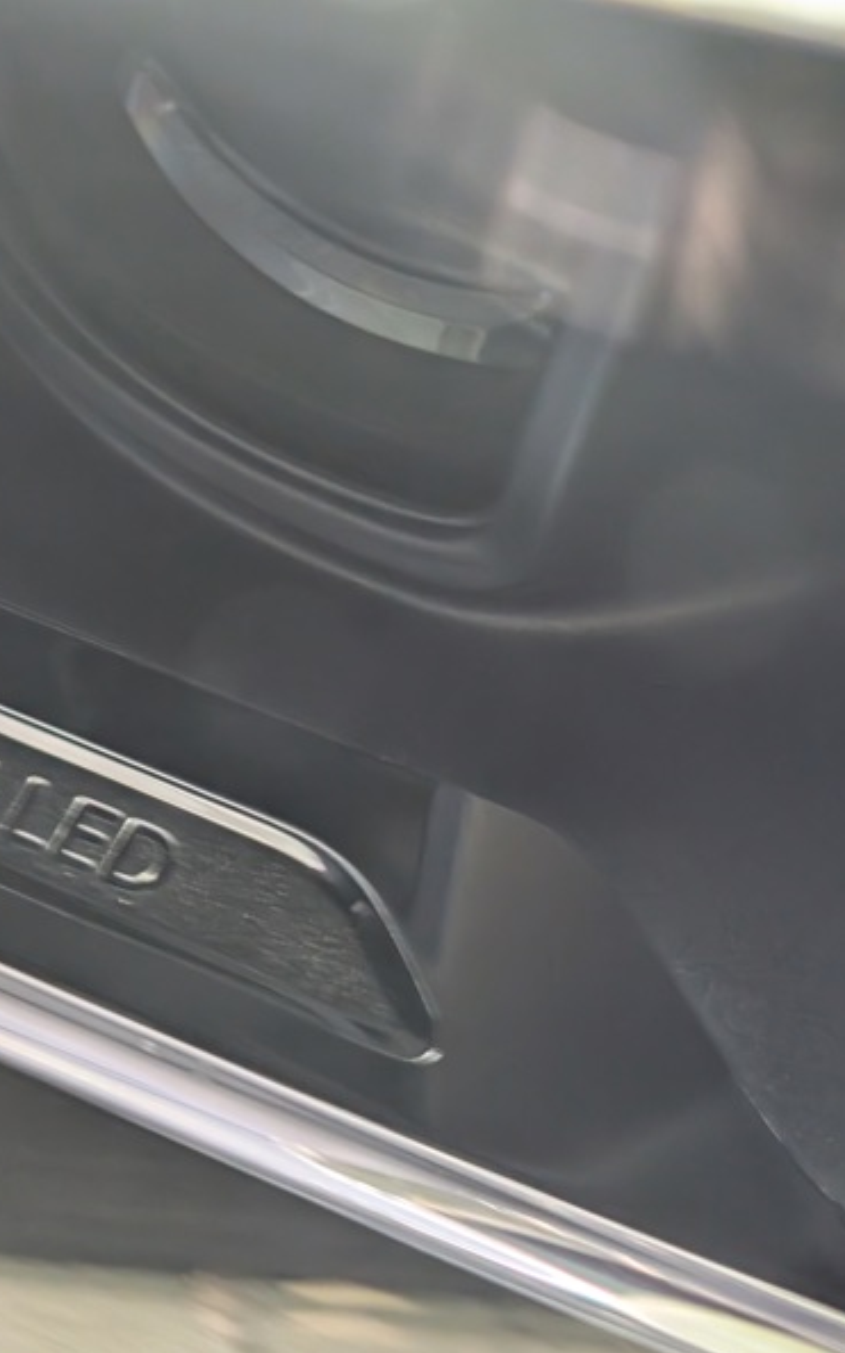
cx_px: -34
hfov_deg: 18.1
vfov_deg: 29.4
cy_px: 681
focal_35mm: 70
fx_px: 2580
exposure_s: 1/408
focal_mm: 6.9
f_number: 1.68
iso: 367
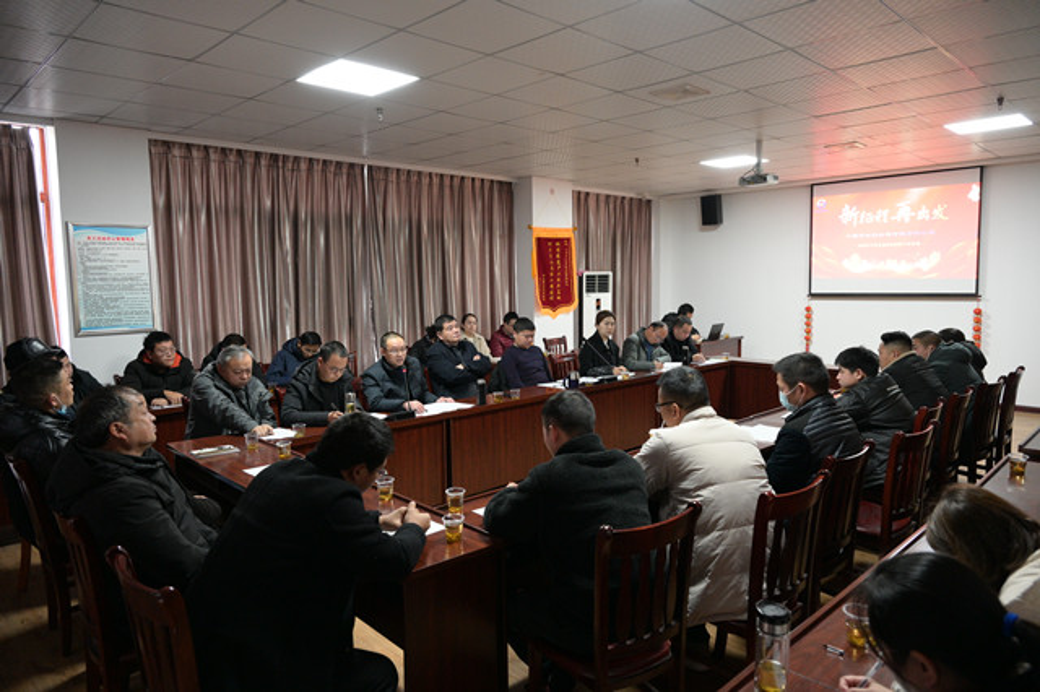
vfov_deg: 53.1
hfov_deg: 73.8
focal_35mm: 24
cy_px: 346
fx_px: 693
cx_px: 520
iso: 2500
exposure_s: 1/60
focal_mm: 24
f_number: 4
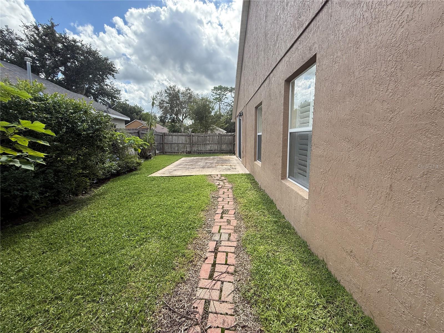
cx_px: 222
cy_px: 166
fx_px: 180
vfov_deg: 85.7
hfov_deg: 102.1
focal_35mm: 14
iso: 50
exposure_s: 1/809
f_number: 2.2
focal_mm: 2.22
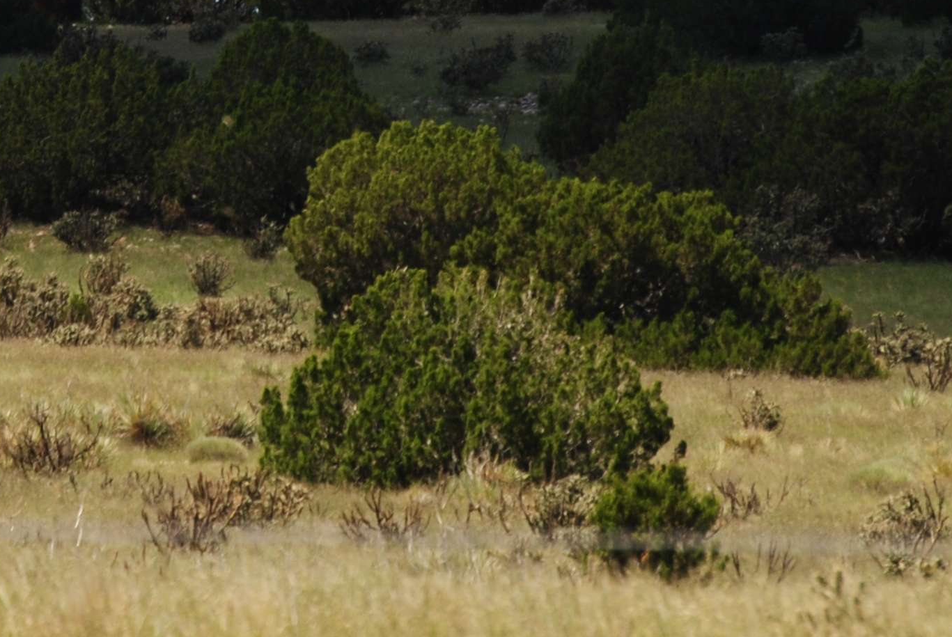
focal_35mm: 850
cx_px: 57
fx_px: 22504
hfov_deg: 2.4
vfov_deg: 1.6
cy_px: -86
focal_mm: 200
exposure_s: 1/250
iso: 140
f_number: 10
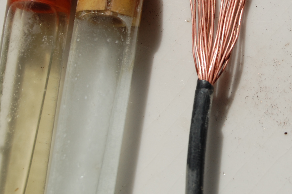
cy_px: 23
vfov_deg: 8.4
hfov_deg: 12.6
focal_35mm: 162
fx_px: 1313
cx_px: 267
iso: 200
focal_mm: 55
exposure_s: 1/640
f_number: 13
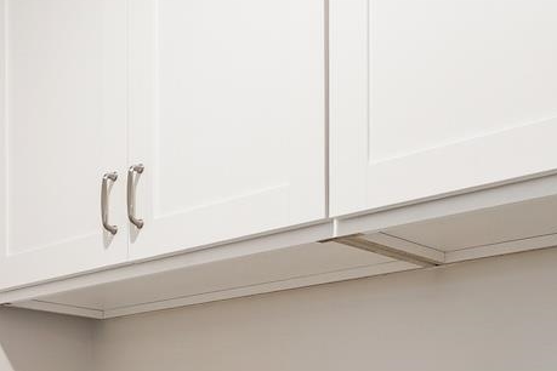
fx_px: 944
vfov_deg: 20.7
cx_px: 144
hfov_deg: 32.3
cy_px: 450
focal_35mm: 61
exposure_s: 1/4
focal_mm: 14
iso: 400
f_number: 5.6
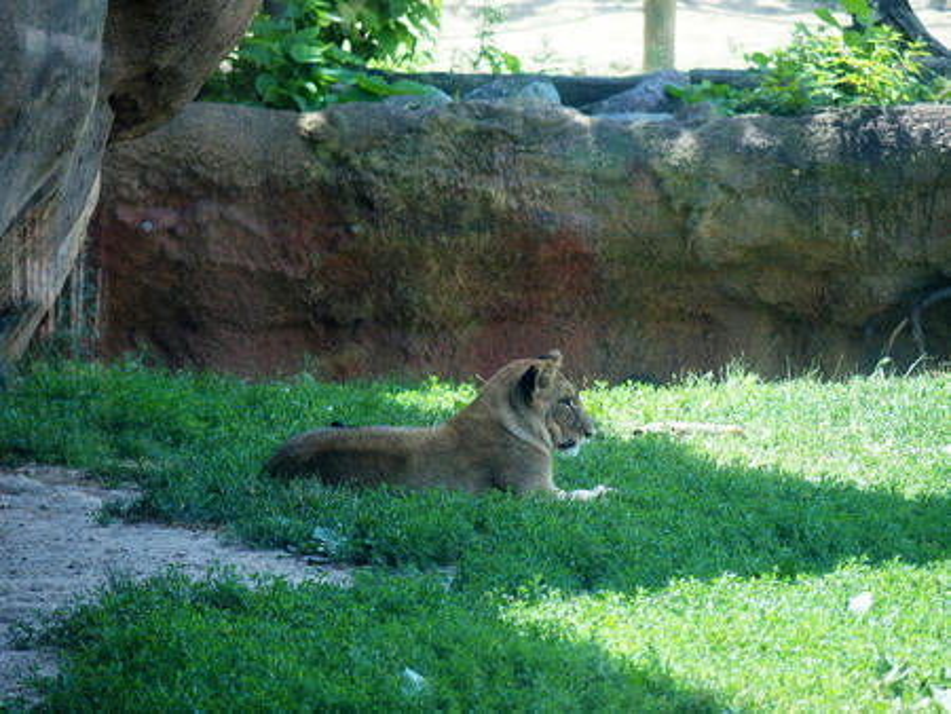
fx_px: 7422
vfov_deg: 5.5
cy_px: 357
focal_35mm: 270
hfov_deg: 7.3
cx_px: 476
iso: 125
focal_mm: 56.7
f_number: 2.8
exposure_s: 1/250
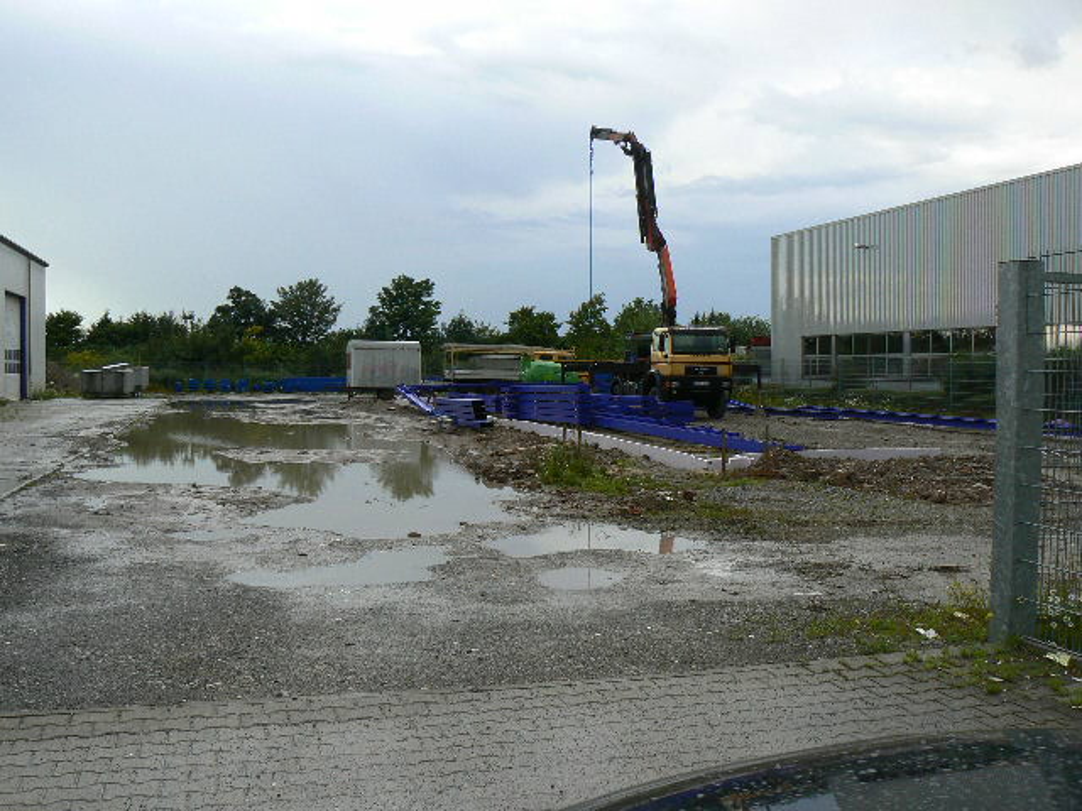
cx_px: 541
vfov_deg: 39.7
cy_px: 406
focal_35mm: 36
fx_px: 1125
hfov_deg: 51.4
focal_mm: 6
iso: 80
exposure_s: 1/250
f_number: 5.6
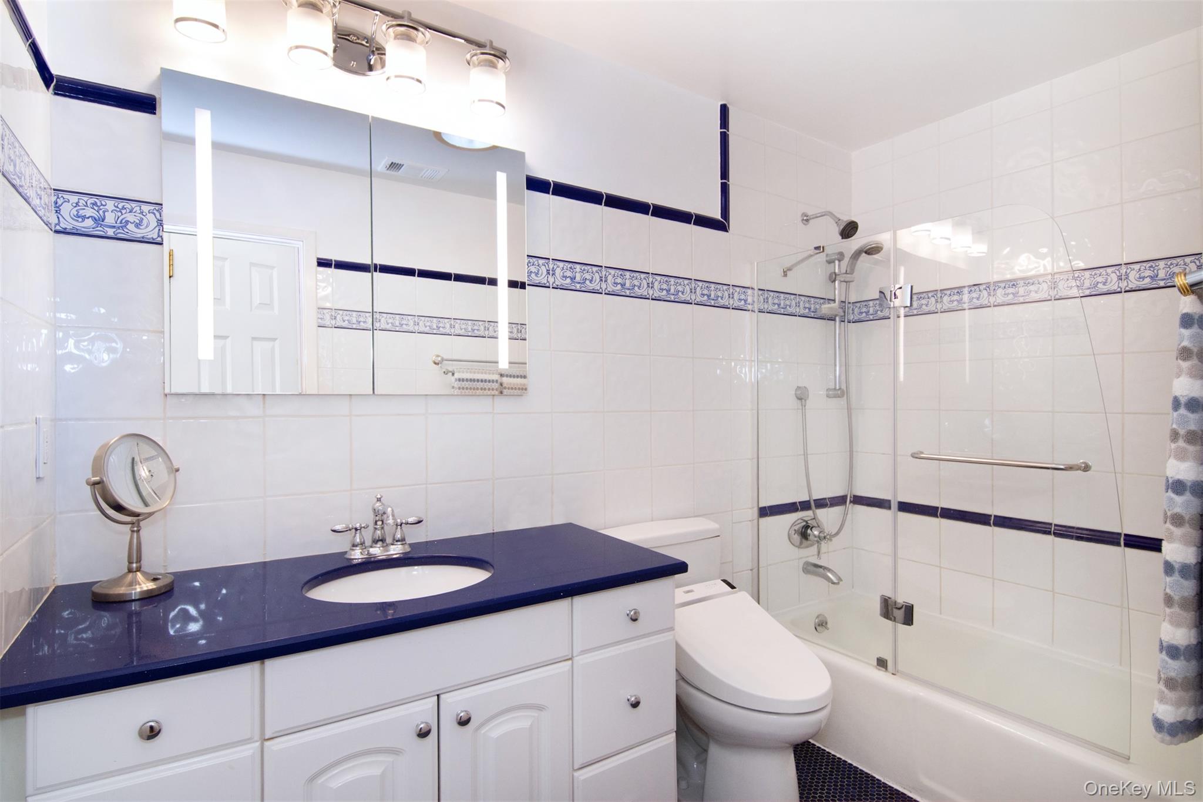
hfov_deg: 95.0
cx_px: 602
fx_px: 551
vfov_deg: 72.0
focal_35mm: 16
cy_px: 401
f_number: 8
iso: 640
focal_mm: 11
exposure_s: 1/80
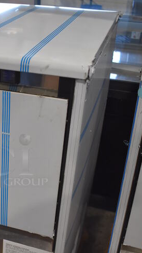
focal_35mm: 53
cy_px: 160
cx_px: -5
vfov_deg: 38.9
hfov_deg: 21.7
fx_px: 355
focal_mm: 18
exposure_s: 1/125
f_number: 3.5
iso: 1000
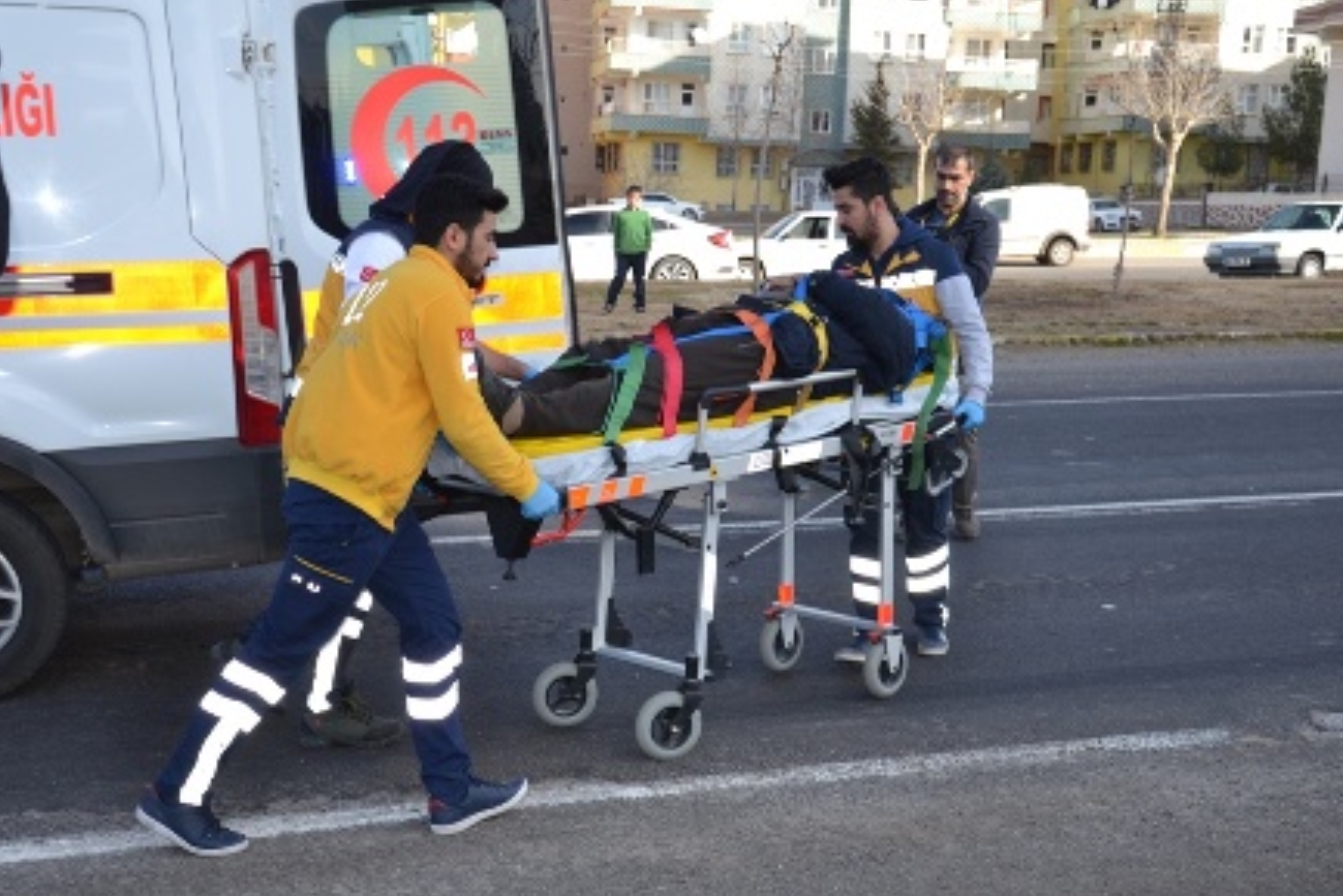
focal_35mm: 45
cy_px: 481
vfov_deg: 29.9
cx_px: 679
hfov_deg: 43.6
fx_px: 1679
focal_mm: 26
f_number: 4
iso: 100
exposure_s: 1/200
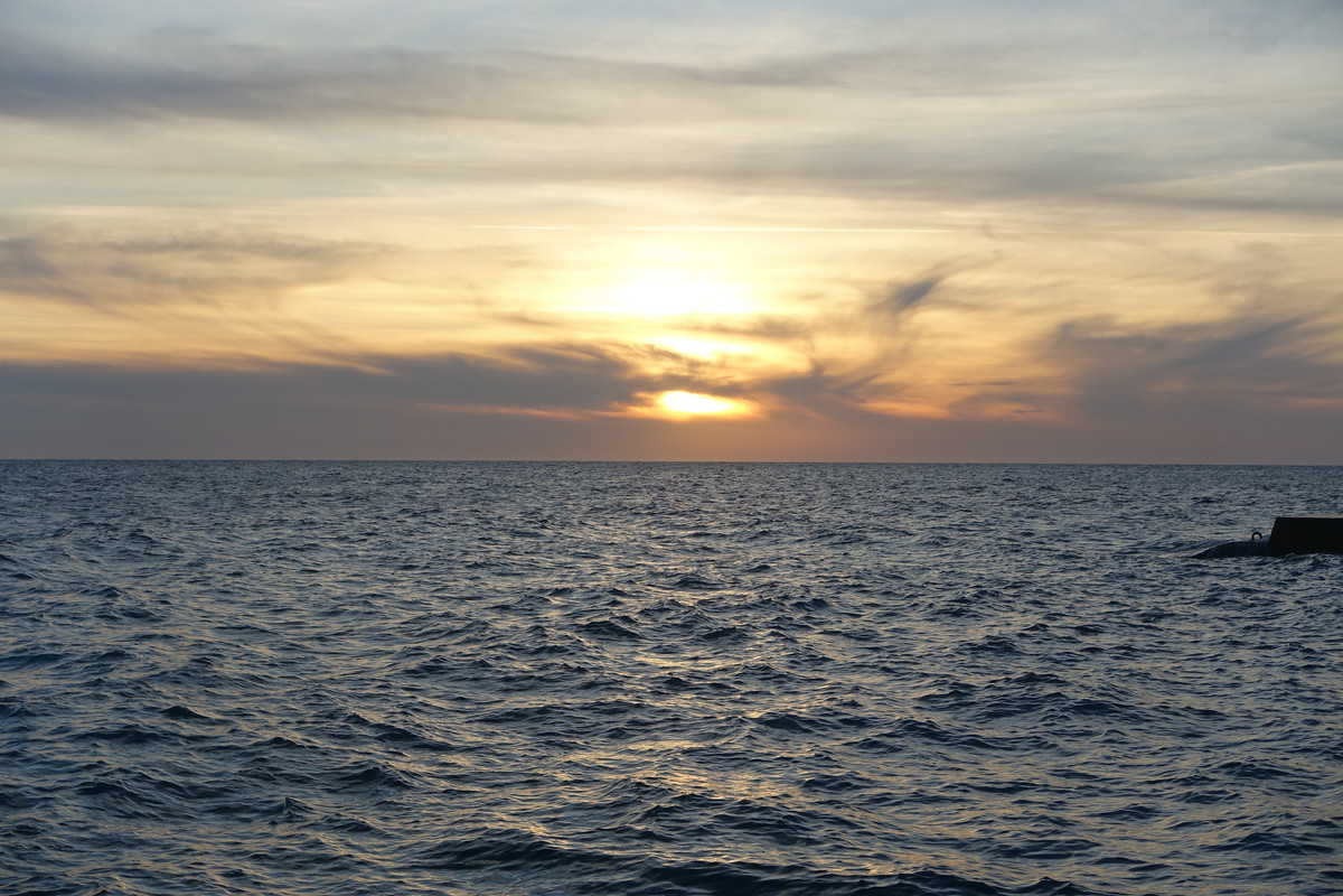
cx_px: 672
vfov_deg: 23.0
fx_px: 2201
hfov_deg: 33.9
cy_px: 448
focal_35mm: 59
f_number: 5.6
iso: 125
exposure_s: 1/250
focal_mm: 21.59
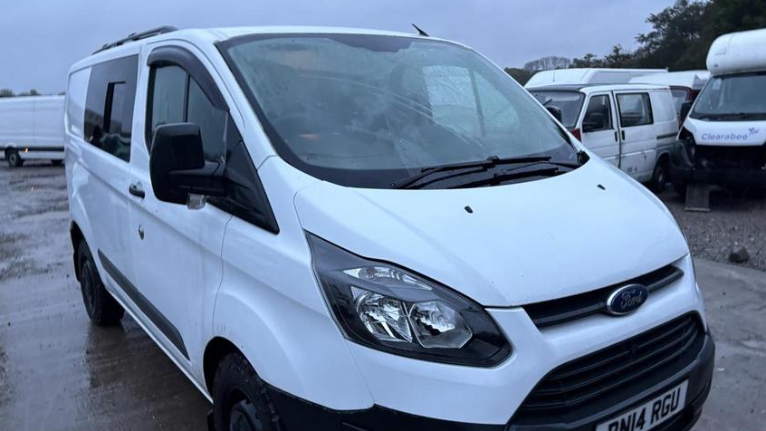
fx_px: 609
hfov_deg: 64.3
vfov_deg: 38.9
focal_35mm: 30
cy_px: 225
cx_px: 378
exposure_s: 1/60
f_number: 1.6
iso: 200
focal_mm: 5.96
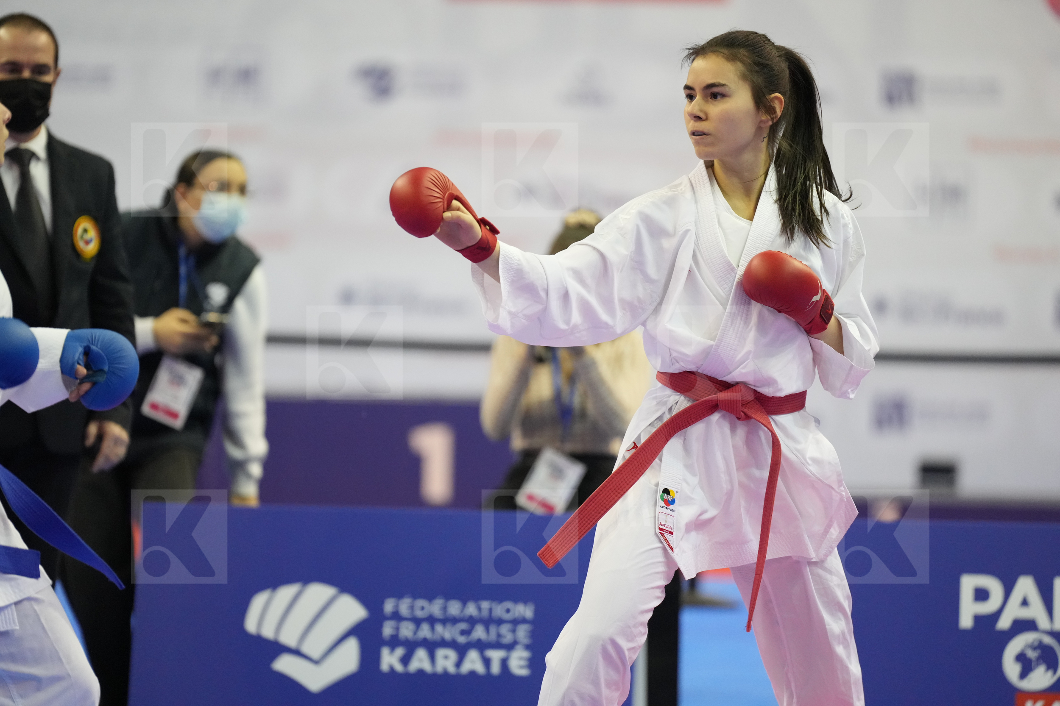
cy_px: 353
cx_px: 530
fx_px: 5711
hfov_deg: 10.6
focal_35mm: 194
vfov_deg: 7.1
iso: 5000
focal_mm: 194
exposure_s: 1/1000
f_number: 2.8
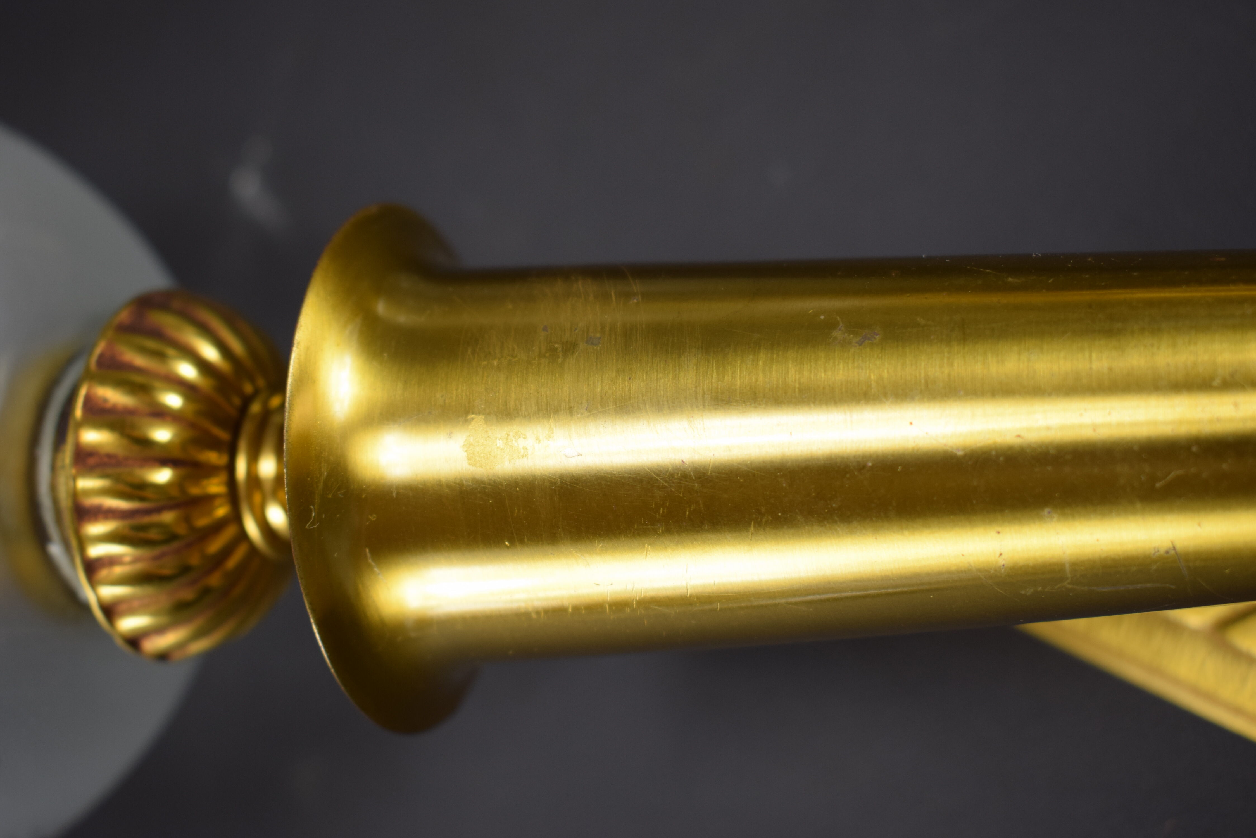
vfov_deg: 23.8
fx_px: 1989
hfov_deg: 35.0
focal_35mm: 57
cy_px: 419
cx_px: 628
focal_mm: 38
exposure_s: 1/125
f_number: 5.6
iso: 400
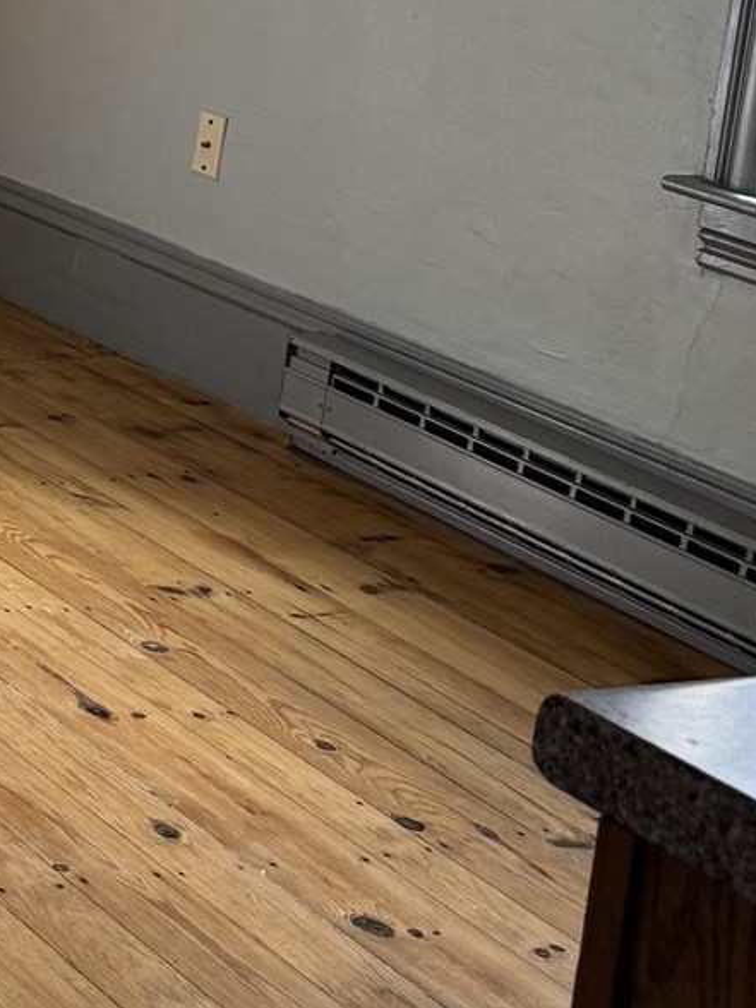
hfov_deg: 14.4
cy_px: -5
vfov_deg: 20.2
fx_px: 2737
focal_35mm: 94
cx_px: -473
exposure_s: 1/121
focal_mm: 6.76
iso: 125
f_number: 1.78
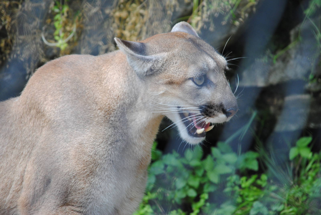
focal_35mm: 330
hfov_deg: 6.2
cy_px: 108
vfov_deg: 4.2
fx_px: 2946
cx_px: 160
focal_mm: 220
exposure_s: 1/160
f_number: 5.3
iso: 400
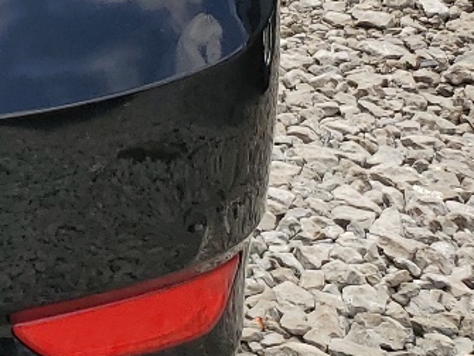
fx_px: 1700
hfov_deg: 13.2
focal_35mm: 124
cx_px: -538
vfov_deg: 11.5
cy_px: -168
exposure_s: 1/1250
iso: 50
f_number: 1.5
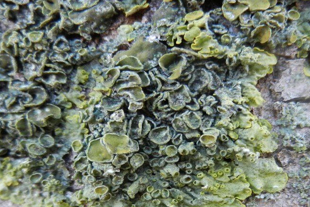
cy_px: 127
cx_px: 128
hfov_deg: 58.4
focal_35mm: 32
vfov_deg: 40.9
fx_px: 275
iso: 160
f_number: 3.5
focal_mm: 4.5
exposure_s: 1/40
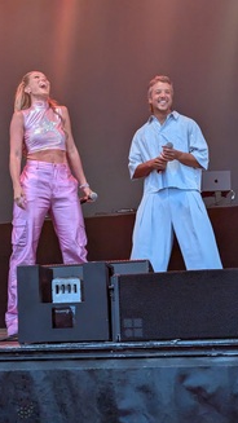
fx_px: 718
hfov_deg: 18.7
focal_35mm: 64
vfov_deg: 32.8
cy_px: 176
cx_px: 55
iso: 979
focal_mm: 6.81
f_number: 1.85
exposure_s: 1/1225
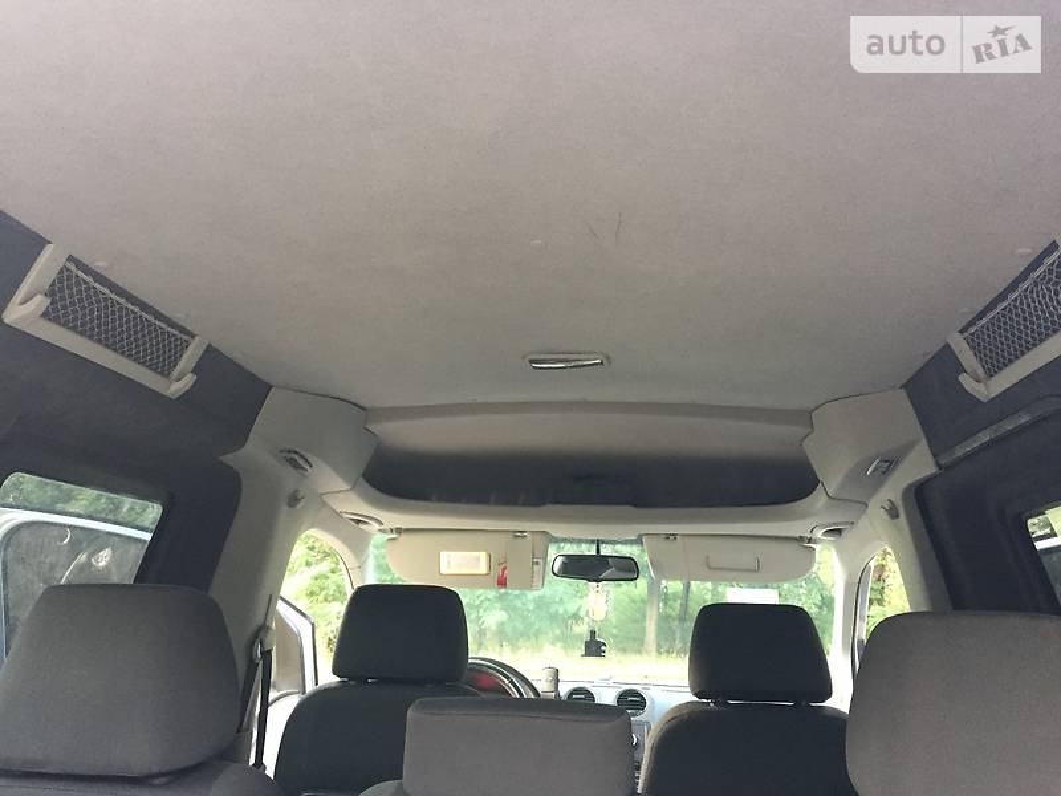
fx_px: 889
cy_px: 398
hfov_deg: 61.7
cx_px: 530
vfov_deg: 48.2
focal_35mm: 29
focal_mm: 4.2
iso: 160
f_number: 2.2
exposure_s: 1/33
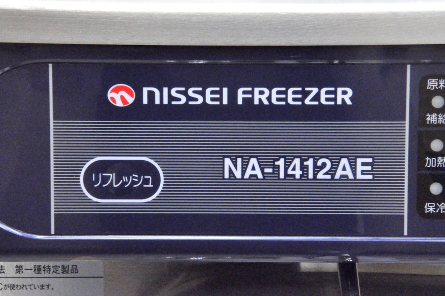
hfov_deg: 13.1
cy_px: 148
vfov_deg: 8.7
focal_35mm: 158
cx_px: 222
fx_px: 1945
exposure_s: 1/20
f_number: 9
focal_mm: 105
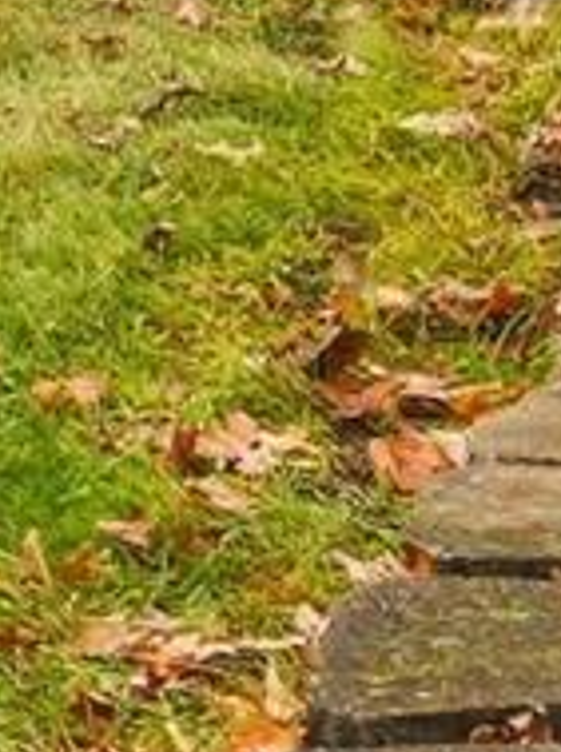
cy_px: -838
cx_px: -2268
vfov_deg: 11.4
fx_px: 3317
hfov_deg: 6.1
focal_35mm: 153
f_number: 4
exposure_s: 1/2000
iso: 100
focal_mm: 10
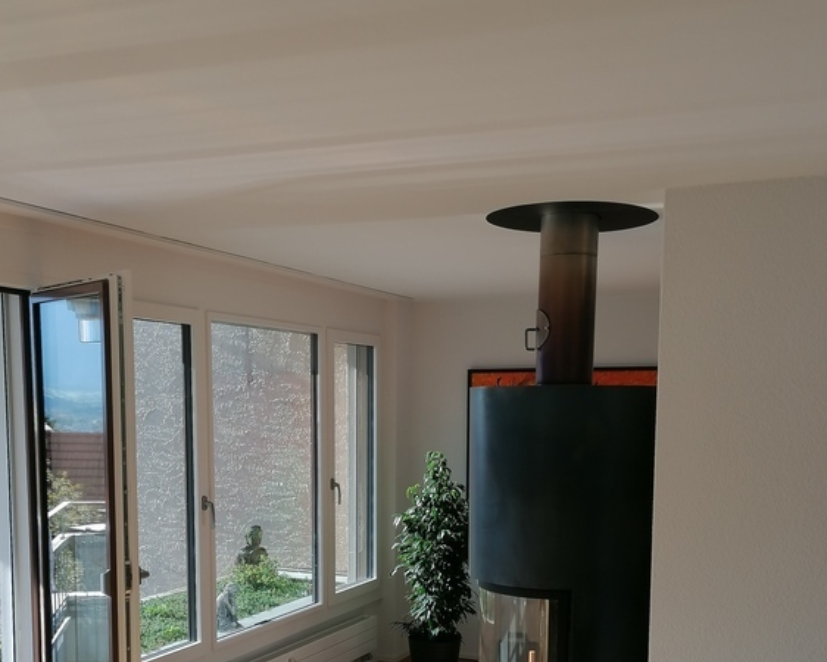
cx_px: 408
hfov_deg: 42.0
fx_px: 1077
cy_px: 521
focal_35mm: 44
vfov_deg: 33.3
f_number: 1.8
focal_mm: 4.75
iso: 50
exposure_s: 1/380
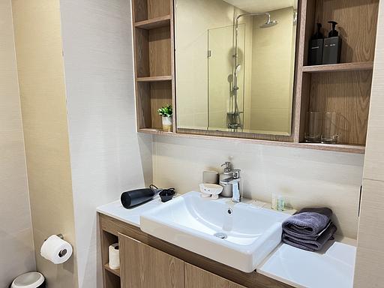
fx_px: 288
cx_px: 192
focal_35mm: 26
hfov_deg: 67.3
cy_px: 144
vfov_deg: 53.1
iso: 200
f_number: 1.5
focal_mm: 5.7
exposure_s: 1/50
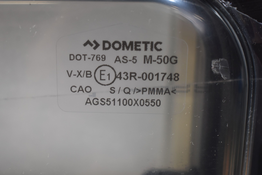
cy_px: 88
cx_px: 131
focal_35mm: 57
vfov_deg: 23.8
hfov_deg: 35.1
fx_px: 415
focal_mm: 38
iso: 800
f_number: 4.8
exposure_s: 1/250
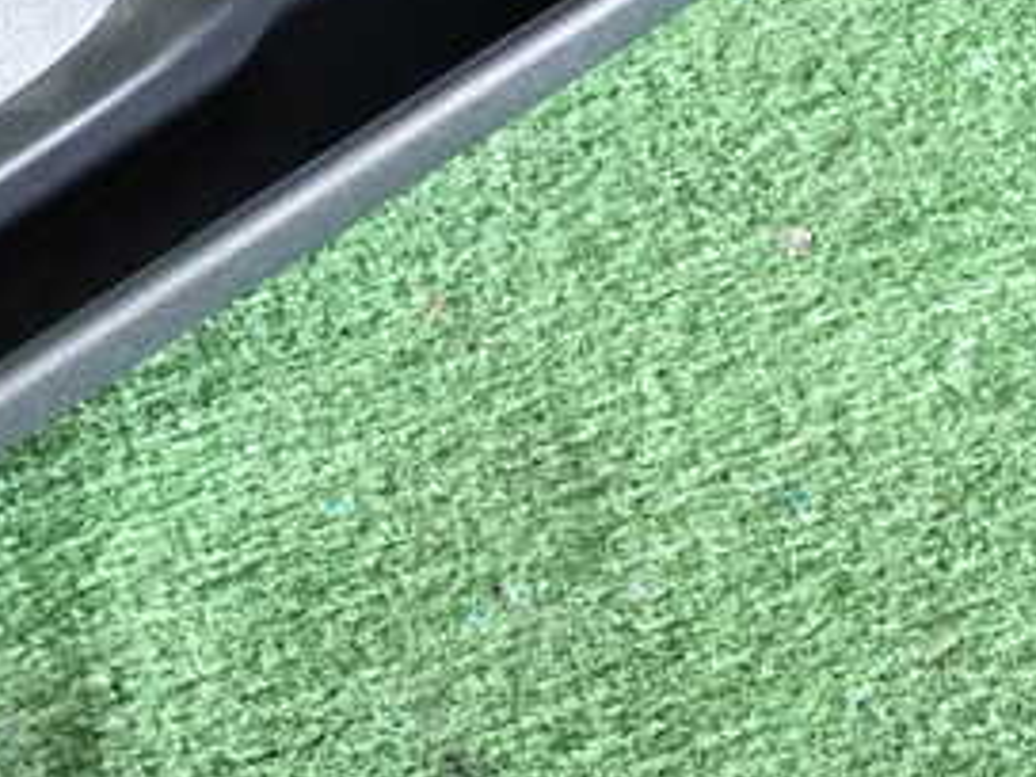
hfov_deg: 19.8
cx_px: 65
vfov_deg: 15.1
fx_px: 2903
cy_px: 130
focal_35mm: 97
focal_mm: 7.84
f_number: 2.9
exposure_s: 1/125
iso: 1600
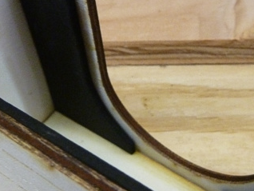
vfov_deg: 24.8
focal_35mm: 59
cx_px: 157
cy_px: 97
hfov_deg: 32.5
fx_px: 433
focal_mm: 4.1
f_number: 3.3
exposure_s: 1/25
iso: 400
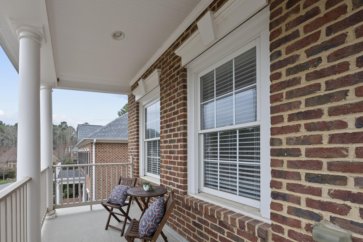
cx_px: 129
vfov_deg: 72.6
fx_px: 161
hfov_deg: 94.0
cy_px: 151
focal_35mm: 16
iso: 320
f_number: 7.1
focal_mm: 12
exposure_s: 1/30
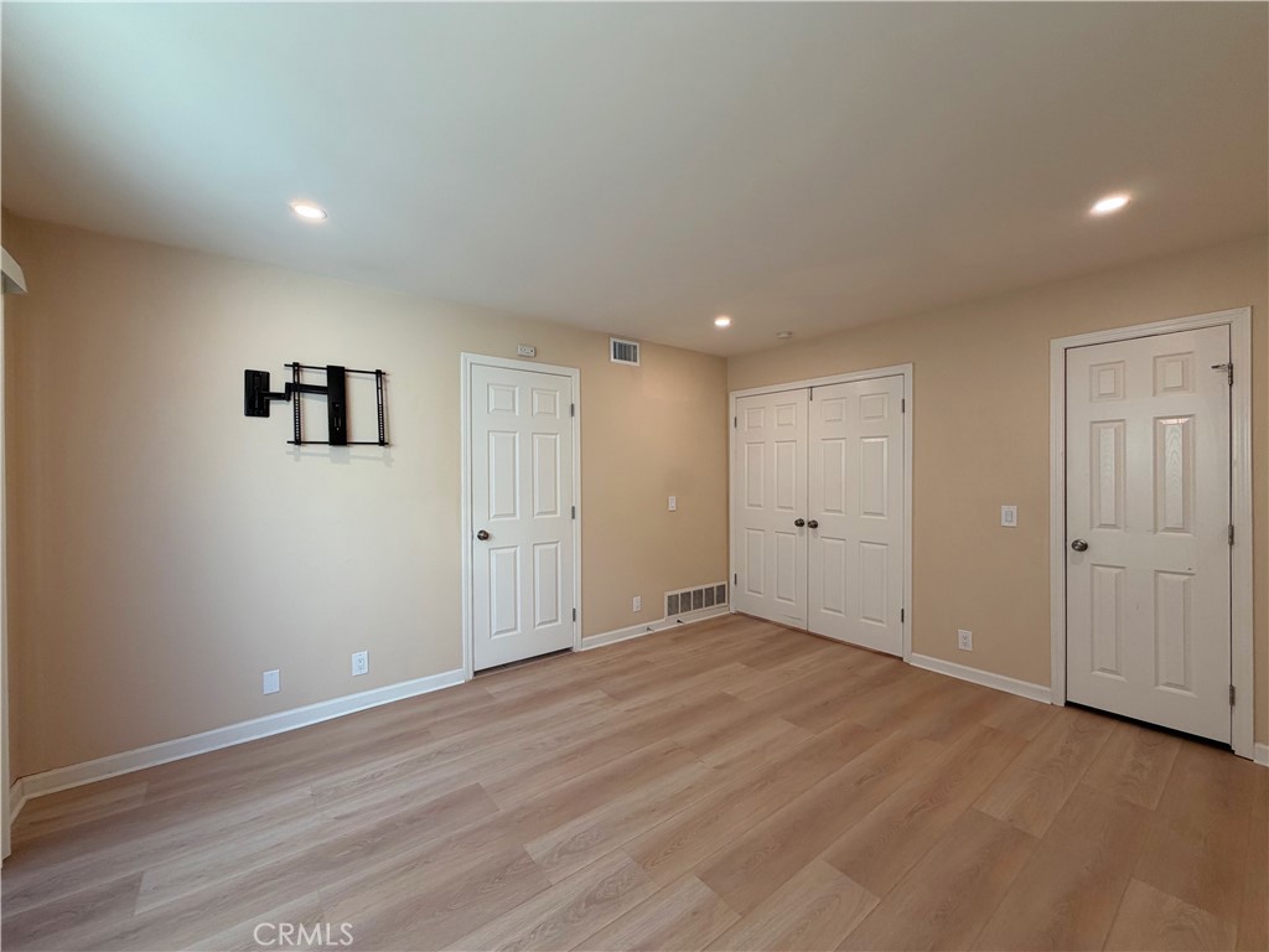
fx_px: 513
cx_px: 634
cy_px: 476
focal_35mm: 14
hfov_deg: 102.1
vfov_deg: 85.7
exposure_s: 1/120
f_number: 2.2
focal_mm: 2.22
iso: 100
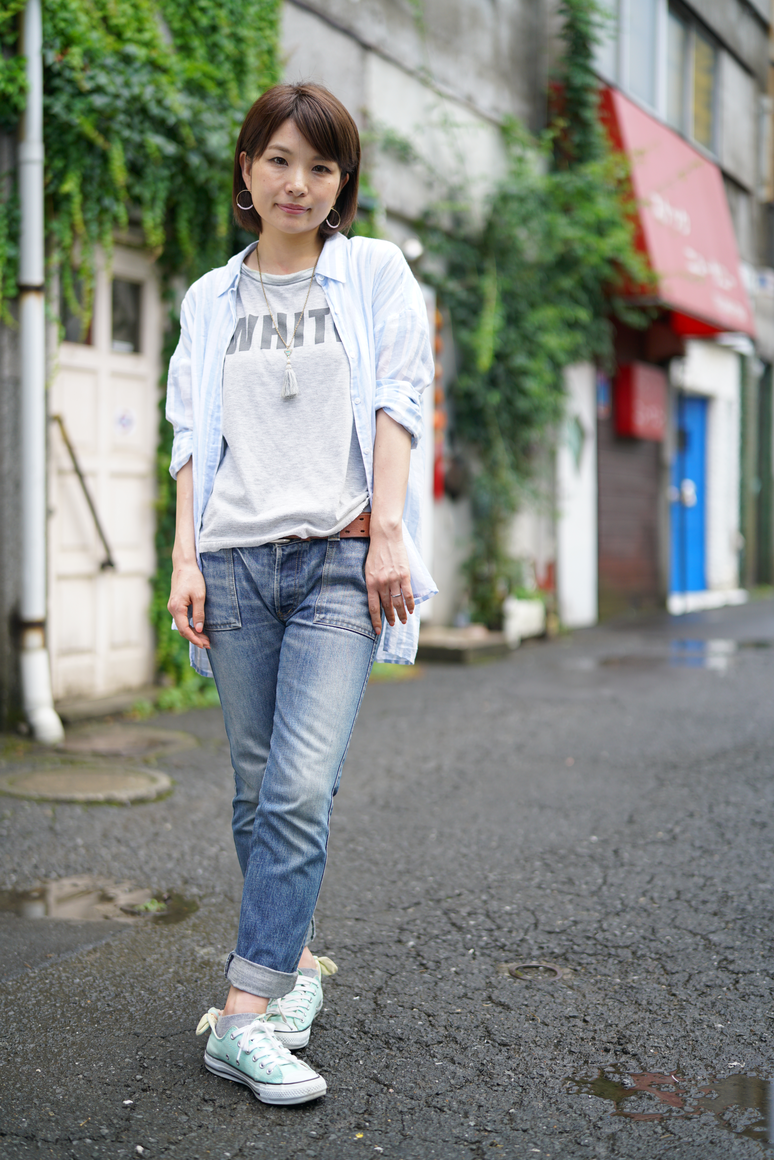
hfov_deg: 27.0
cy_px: 580
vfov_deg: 39.6
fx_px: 1612
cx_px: 387
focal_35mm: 50
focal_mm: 50
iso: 200
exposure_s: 1/2000
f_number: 1.4
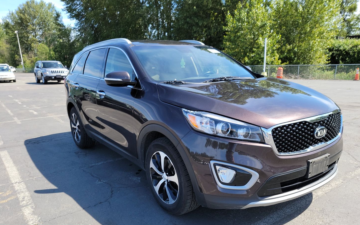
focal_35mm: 28
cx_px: 188
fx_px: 275
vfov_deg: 44.3
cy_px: 134
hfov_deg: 66.4
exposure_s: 1/268
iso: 50
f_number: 1.8
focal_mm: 6.7
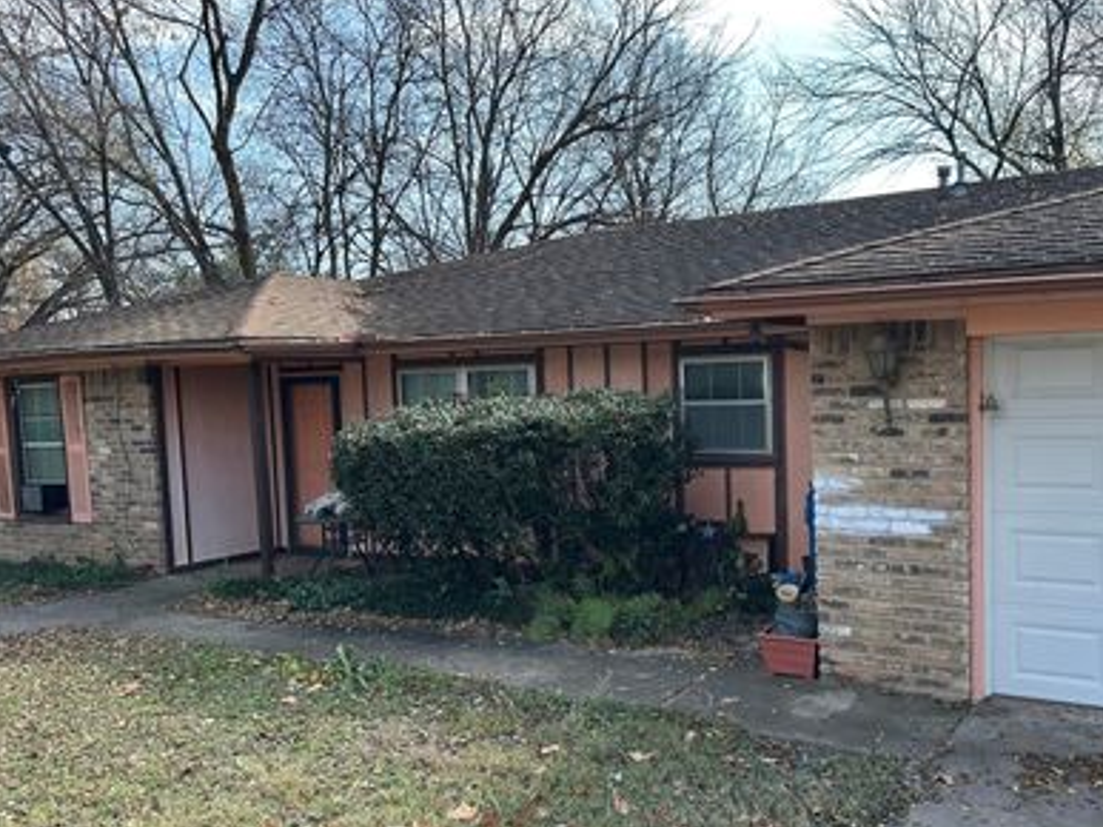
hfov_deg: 58.1
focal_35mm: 31
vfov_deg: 45.4
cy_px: 455
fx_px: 987
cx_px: 641
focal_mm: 6.86
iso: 80
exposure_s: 1/1453
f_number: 1.78
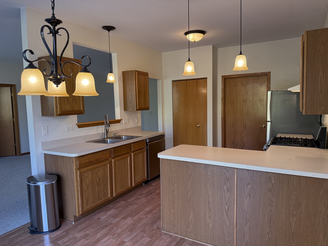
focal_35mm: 24
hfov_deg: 71.6
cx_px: 164
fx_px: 227
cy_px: 123
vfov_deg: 56.8
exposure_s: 1/120
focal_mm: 6.76
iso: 320
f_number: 1.78
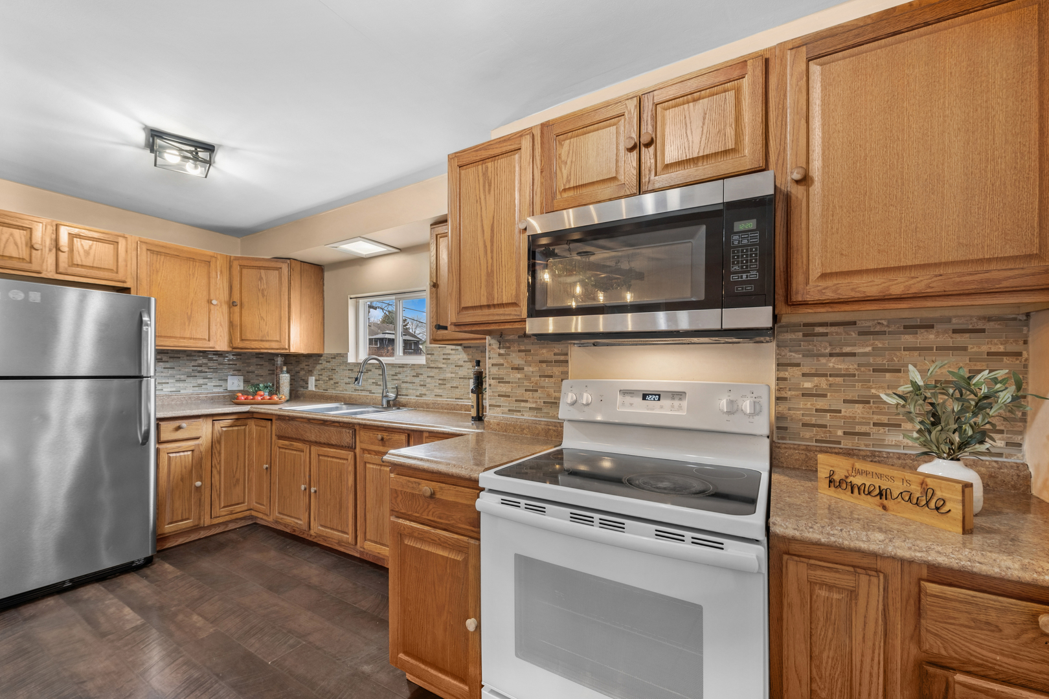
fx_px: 408
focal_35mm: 14
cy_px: 350
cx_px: 524
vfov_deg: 81.2
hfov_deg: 104.3
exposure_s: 1/4
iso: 200
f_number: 8
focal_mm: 14
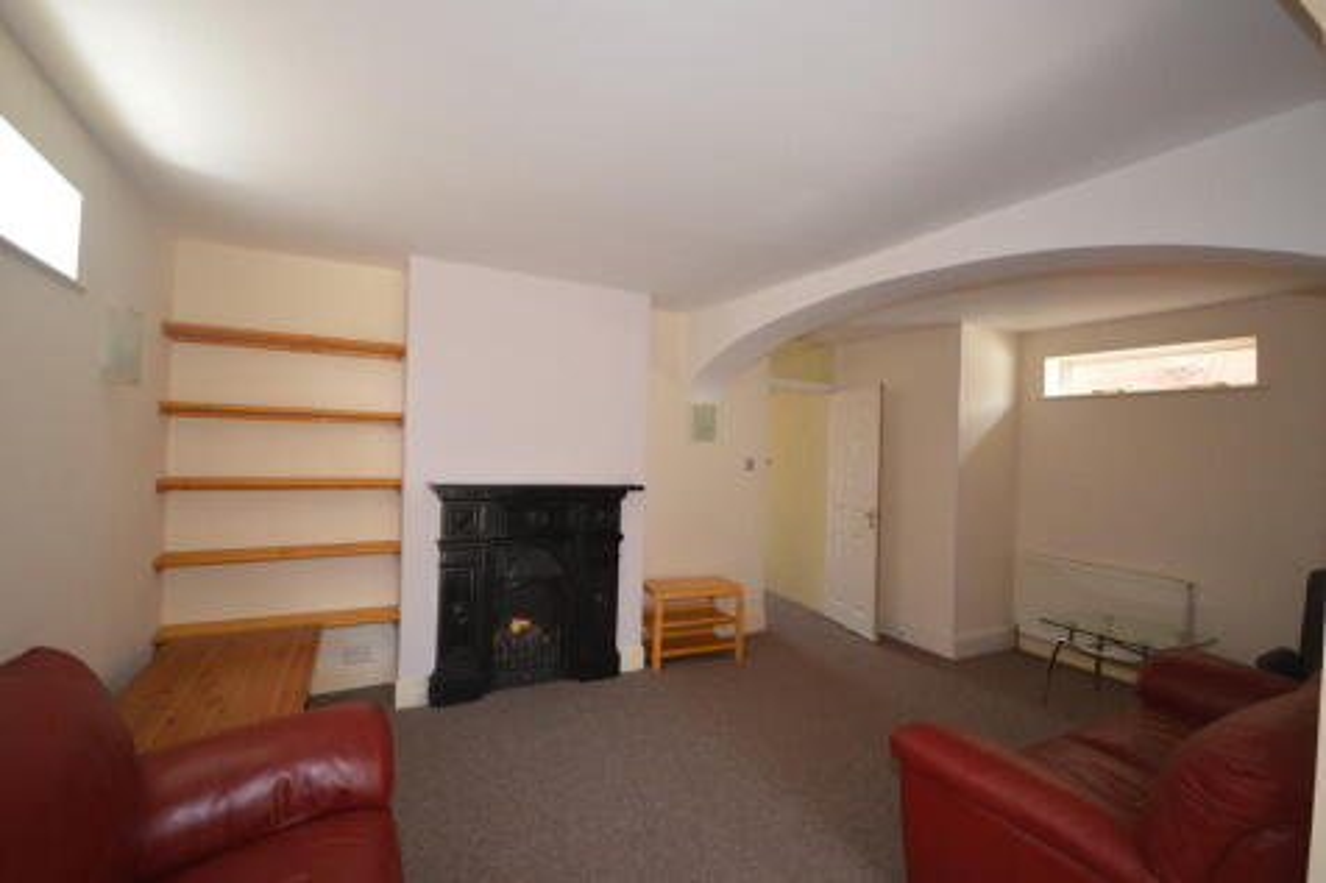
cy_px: 442
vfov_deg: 77.3
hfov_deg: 100.4
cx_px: 663
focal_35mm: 15
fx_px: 552
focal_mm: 10
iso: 560
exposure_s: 1/60
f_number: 4
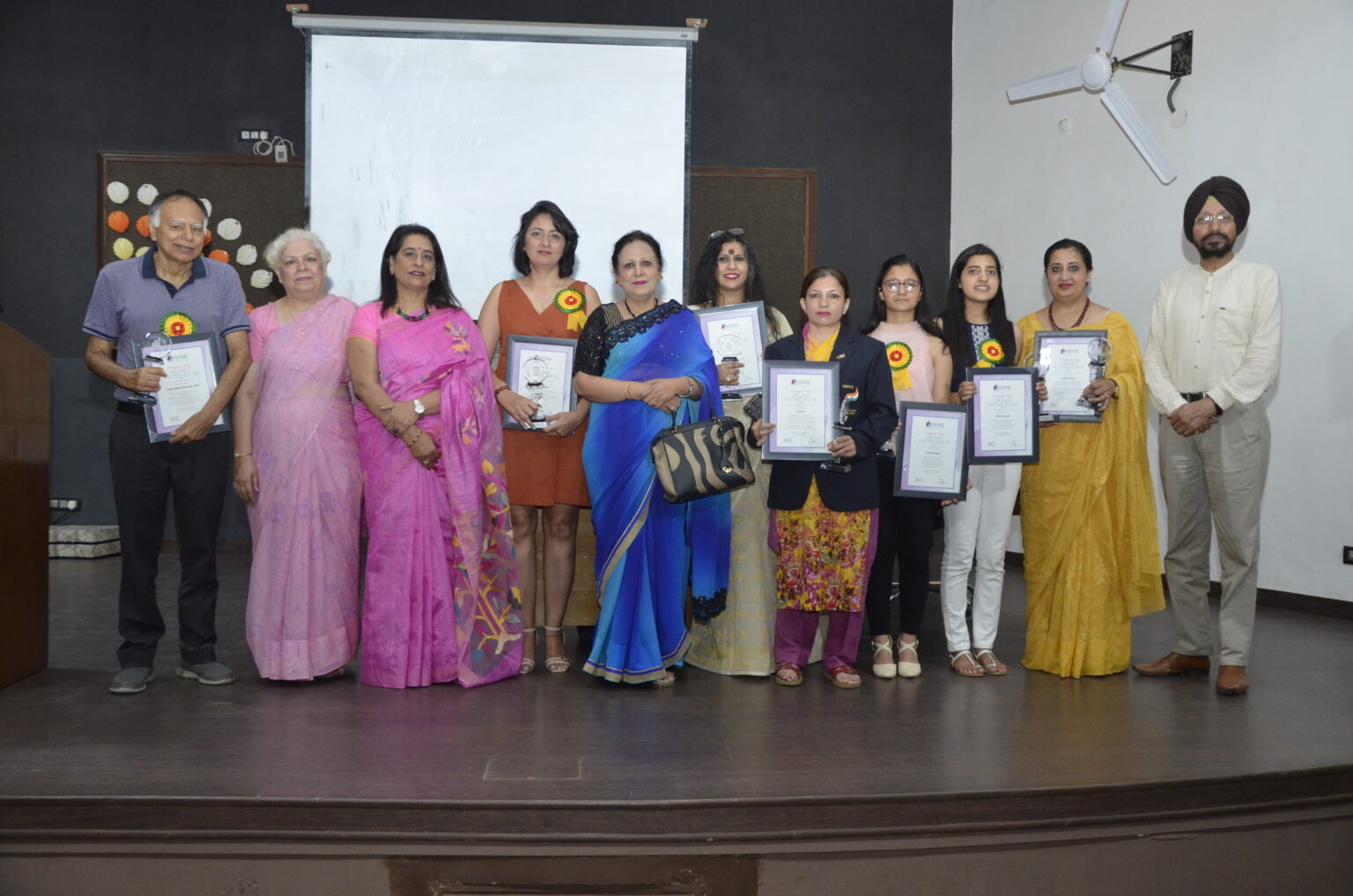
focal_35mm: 33
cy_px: 448
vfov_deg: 39.8
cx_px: 676
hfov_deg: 57.3
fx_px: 1238
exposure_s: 1/160
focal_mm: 22
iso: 1600
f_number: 6.3
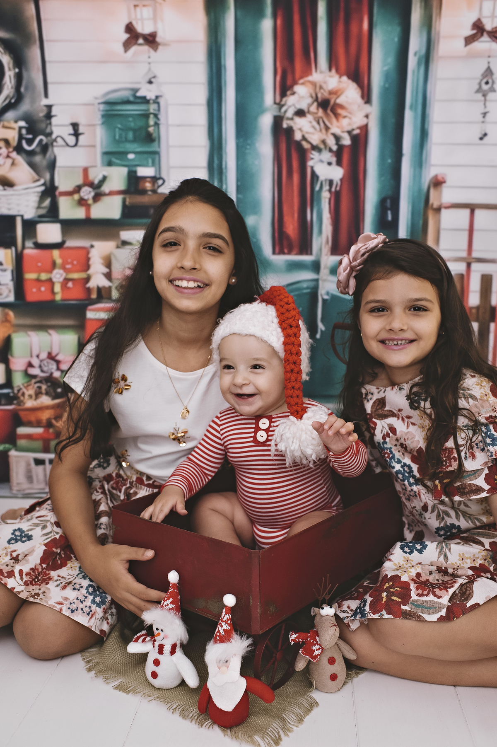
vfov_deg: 54.5
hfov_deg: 37.8
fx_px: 726
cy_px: 374
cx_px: 248
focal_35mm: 35
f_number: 4
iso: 640
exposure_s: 1/200
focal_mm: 35
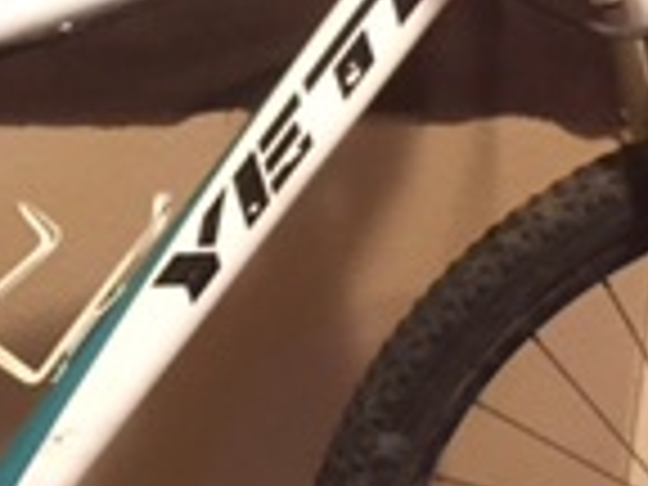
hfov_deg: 15.0
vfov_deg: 11.5
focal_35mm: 129
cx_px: 14
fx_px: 2415
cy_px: 288
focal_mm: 4.15
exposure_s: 1/15
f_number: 2.2
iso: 640
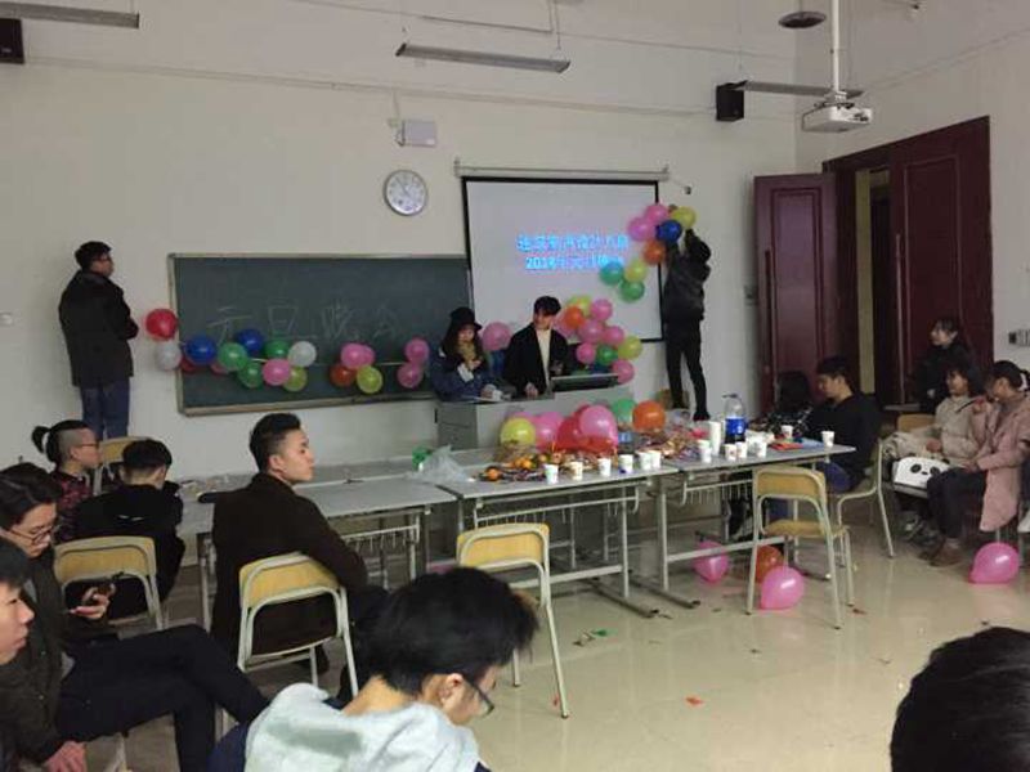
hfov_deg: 61.7
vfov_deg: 48.2
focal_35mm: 29
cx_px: 515
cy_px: 386
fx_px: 863
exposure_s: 1/17
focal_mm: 4.15
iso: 800
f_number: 2.2
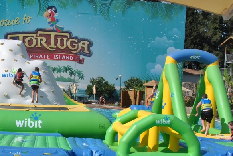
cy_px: 122
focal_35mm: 53
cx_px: 39
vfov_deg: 25.2
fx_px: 343
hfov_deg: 35.9
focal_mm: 18
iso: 100
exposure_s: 1/400
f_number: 10
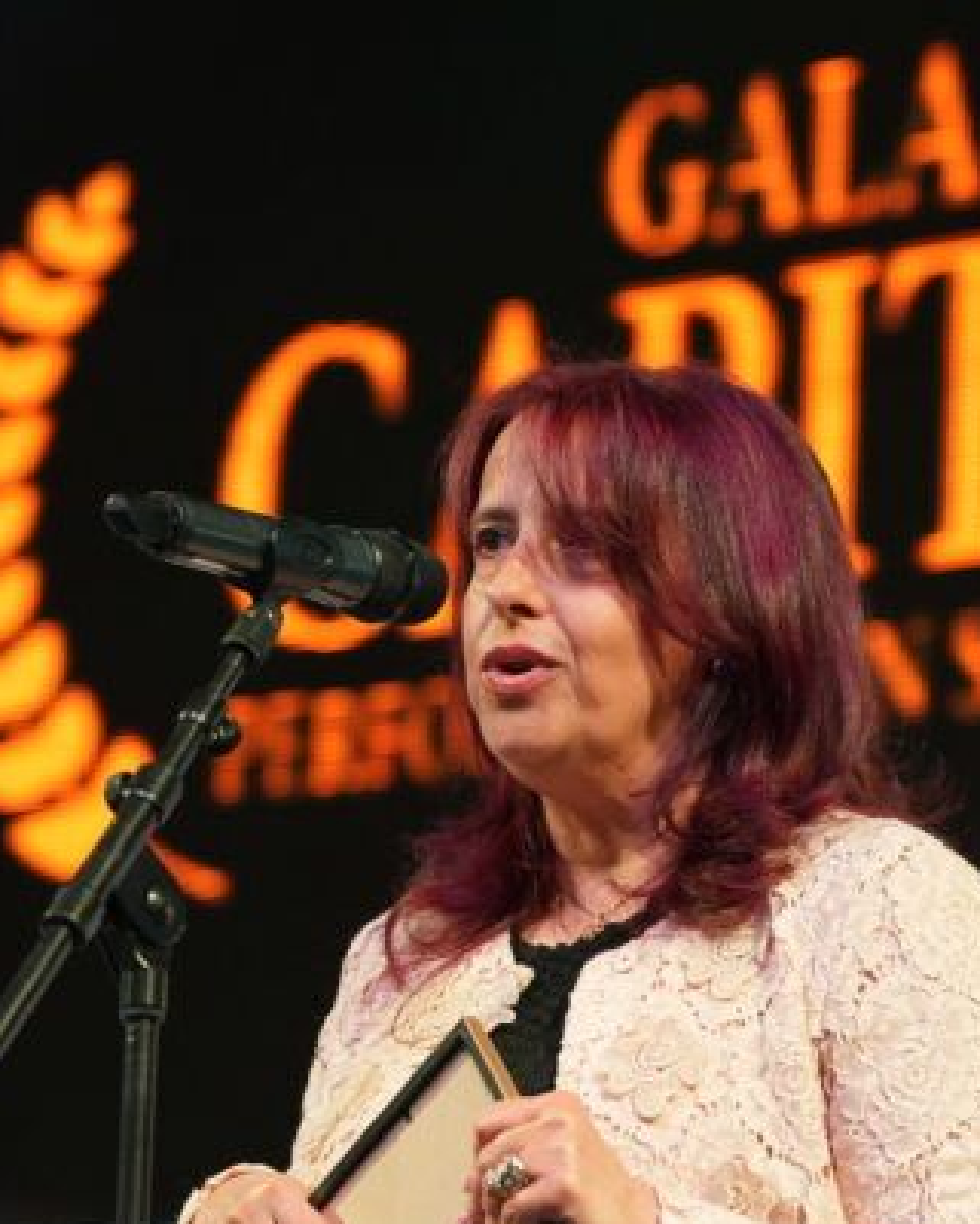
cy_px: 842
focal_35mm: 287
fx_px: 10401
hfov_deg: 5.4
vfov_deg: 6.7
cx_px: 559
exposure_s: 1/125
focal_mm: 132
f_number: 4
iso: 2500
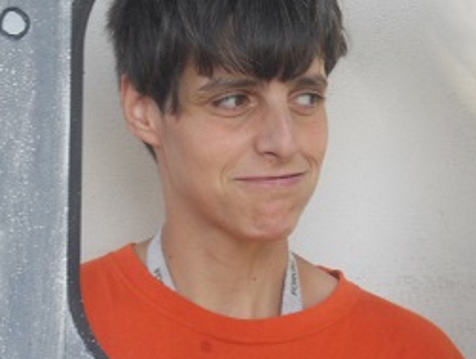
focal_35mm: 150
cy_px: 107
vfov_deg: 9.9
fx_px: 2066
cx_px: 250
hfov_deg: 13.1
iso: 80
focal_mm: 11.7
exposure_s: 1/60
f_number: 5.3
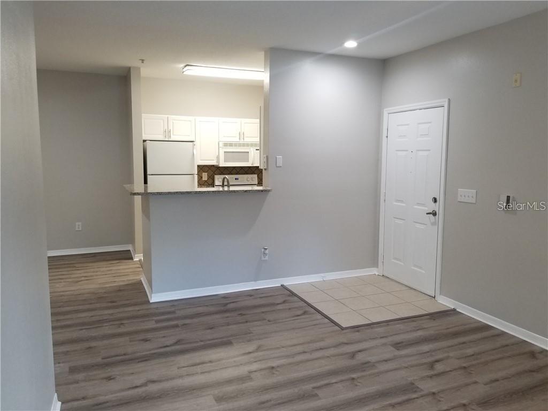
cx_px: 274
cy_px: 206
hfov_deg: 67.3
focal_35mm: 26
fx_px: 412
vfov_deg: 53.1
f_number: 1.7
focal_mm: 4.3
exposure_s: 1/40
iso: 160
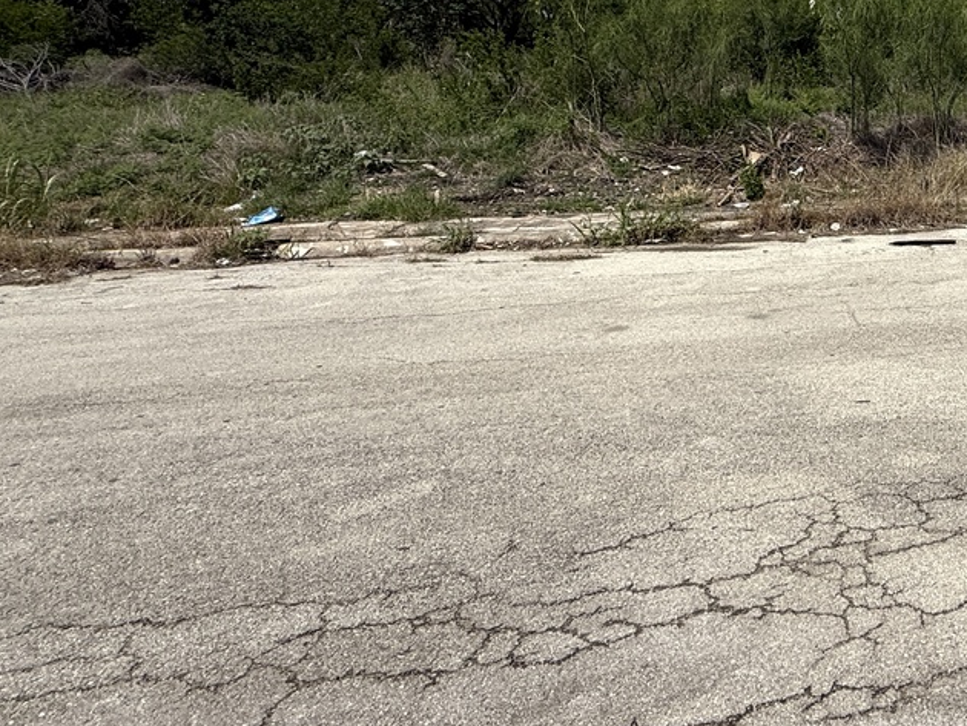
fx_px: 894
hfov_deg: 47.6
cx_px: 956
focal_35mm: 32
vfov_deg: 40.1
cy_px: 43
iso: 50
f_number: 2.2
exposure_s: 1/3460
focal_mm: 2.22
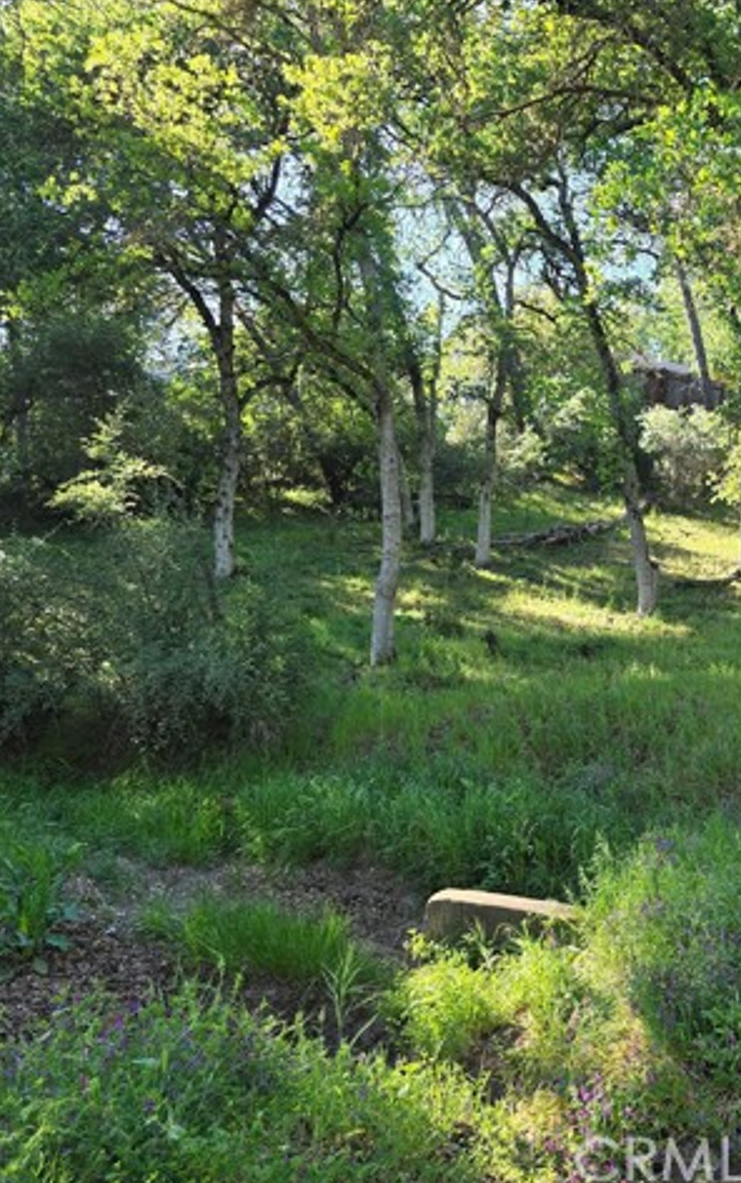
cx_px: 756
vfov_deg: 58.1
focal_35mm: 33
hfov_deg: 34.6
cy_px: 595
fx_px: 1065
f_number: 1.7
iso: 40
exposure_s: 1/180
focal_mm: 6.3
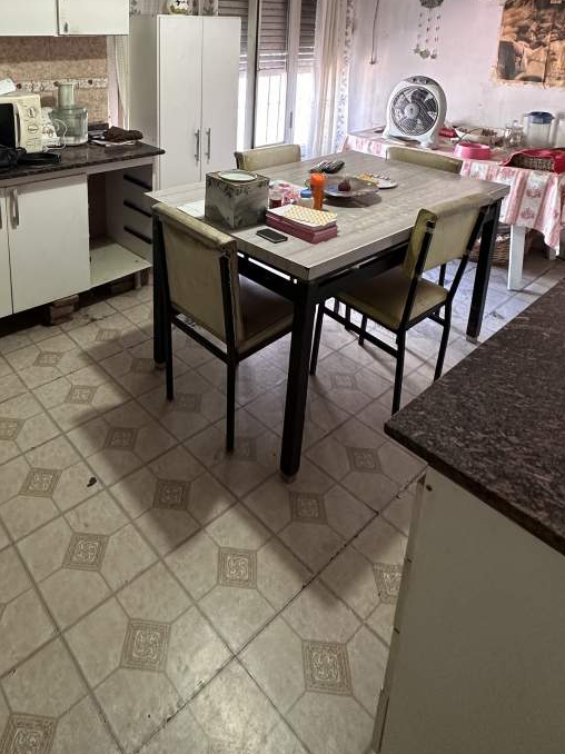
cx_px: 201
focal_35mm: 25
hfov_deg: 54.0
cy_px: 159
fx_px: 544
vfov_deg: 63.8
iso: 250
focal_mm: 2.22
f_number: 2.2
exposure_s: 1/50
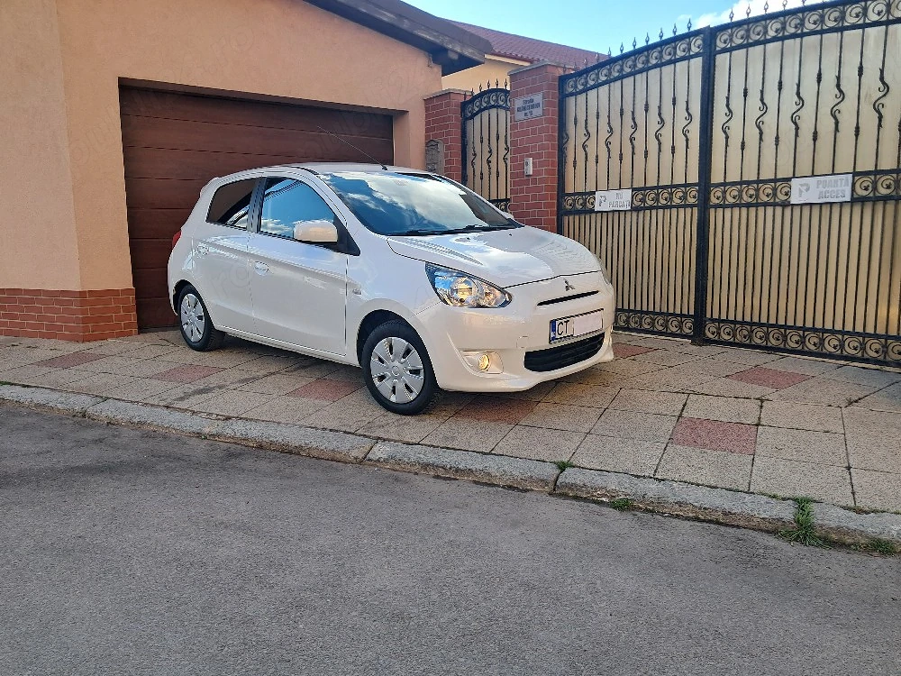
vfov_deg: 51.4
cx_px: 450
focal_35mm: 27
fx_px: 703
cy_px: 338
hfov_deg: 65.3
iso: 50
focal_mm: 4
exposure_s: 1/244
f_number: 1.8
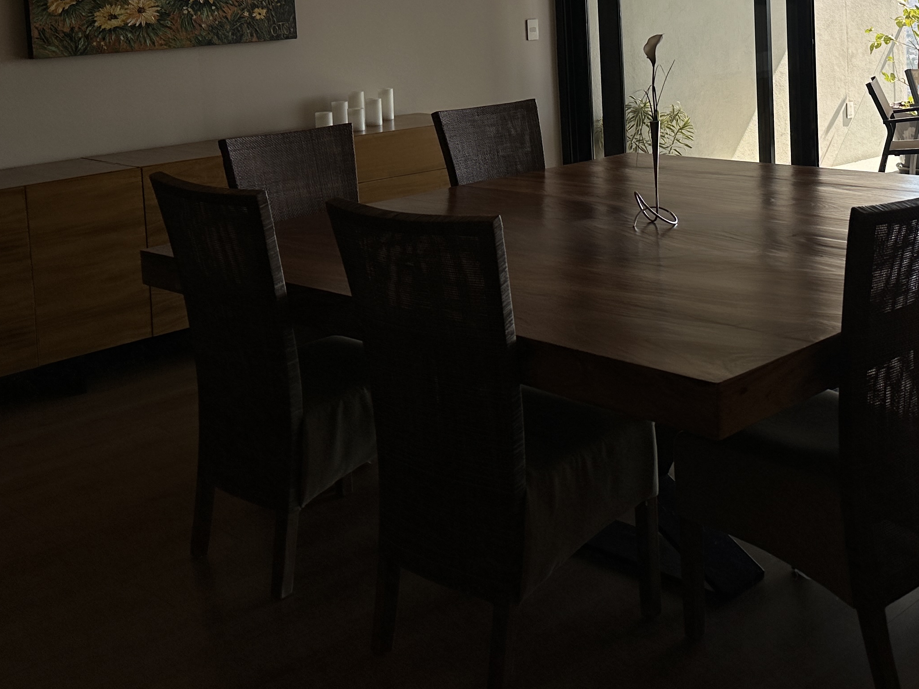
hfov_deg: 40.1
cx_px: 580
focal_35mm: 47
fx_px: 1248
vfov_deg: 29.6
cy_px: 73
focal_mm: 6.86
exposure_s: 1/2882
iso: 80
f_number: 1.78
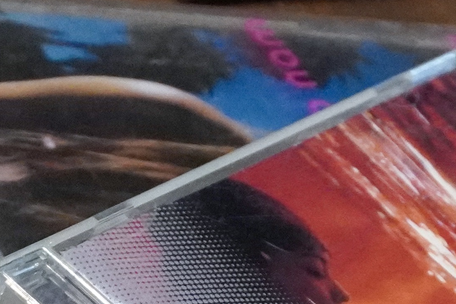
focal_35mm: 578
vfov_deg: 2.4
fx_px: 7316
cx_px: 389
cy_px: 664
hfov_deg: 3.6
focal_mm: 71
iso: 5000
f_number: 5.6
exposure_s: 1/125
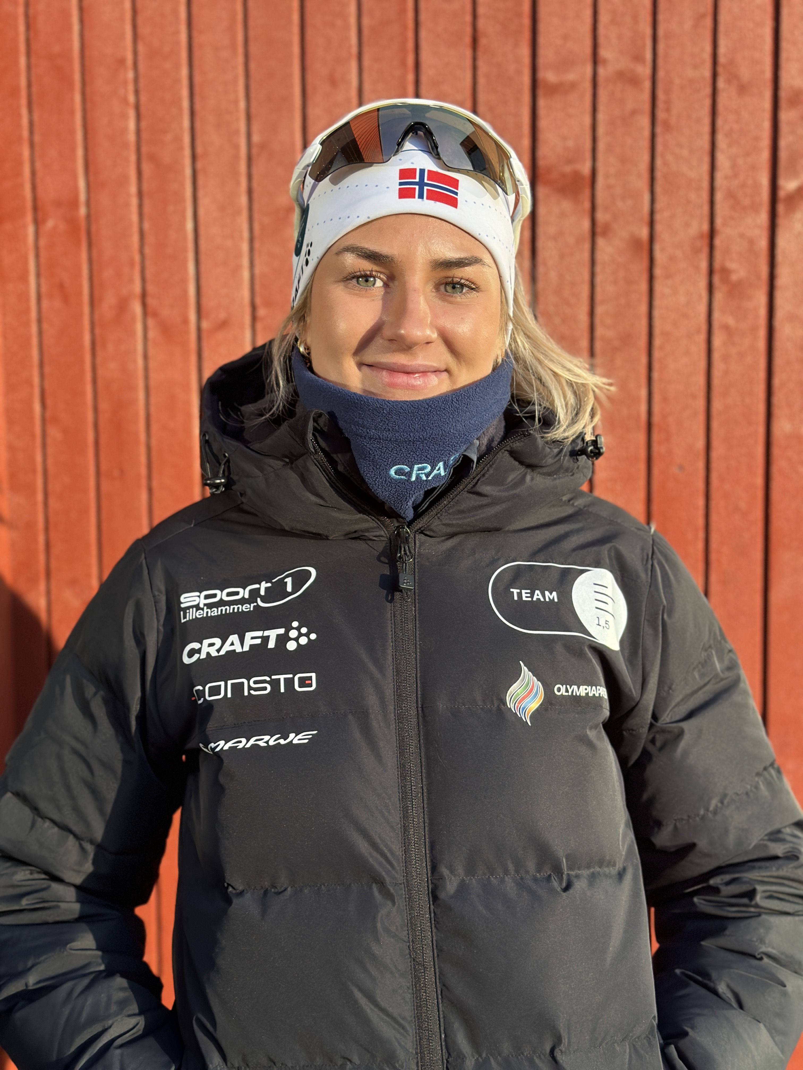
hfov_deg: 30.3
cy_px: 535
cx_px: 402
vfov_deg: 39.7
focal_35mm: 48
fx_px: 1485
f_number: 1.78
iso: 80
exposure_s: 1/1199
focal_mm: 6.86
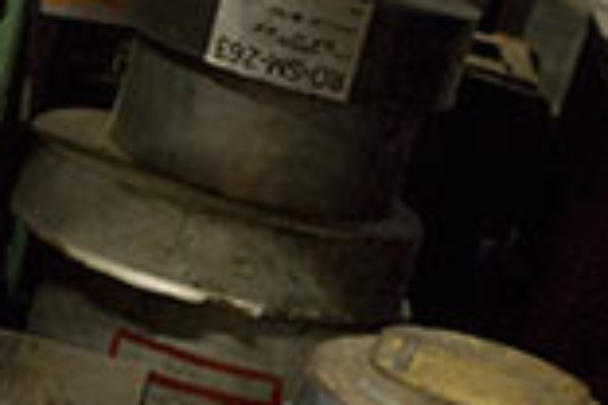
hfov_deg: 15.4
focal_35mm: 130
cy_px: 469
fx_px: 2195
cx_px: -47
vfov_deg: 10.4
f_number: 5.6
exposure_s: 1/180
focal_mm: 35
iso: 1600
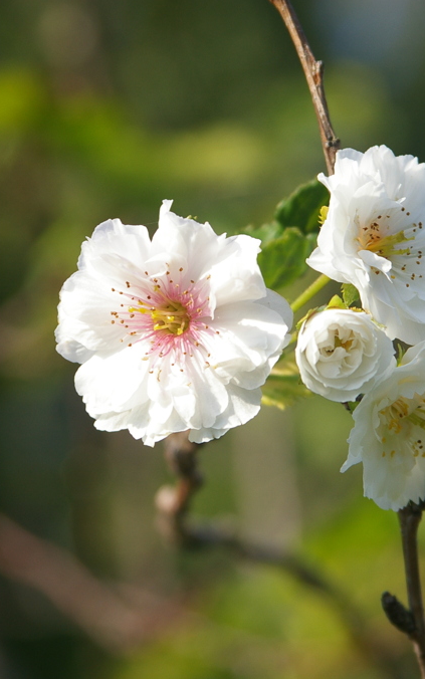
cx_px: 282
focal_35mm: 243
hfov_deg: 5.4
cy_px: 340
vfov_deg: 8.6
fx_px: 4495
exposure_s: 1/350
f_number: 8
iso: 200
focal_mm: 105
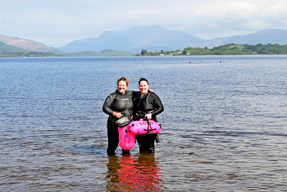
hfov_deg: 27.0
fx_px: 598
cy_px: 96
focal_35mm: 75
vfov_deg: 18.2
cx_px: 144
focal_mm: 50
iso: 1250
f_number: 9
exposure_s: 1/1600
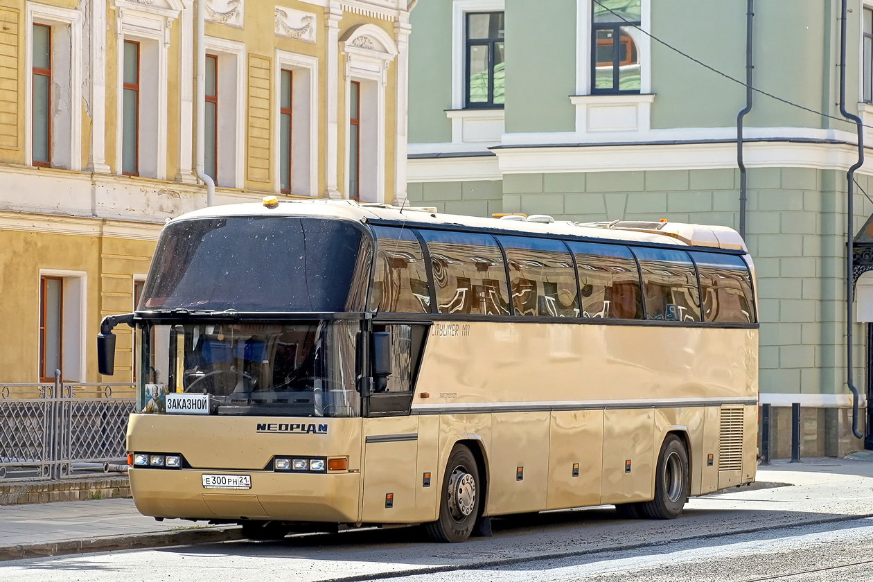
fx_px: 3273
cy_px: 291
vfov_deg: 10.2
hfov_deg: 15.2
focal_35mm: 135
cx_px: 436
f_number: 7.1
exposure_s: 1/200
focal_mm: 90
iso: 200
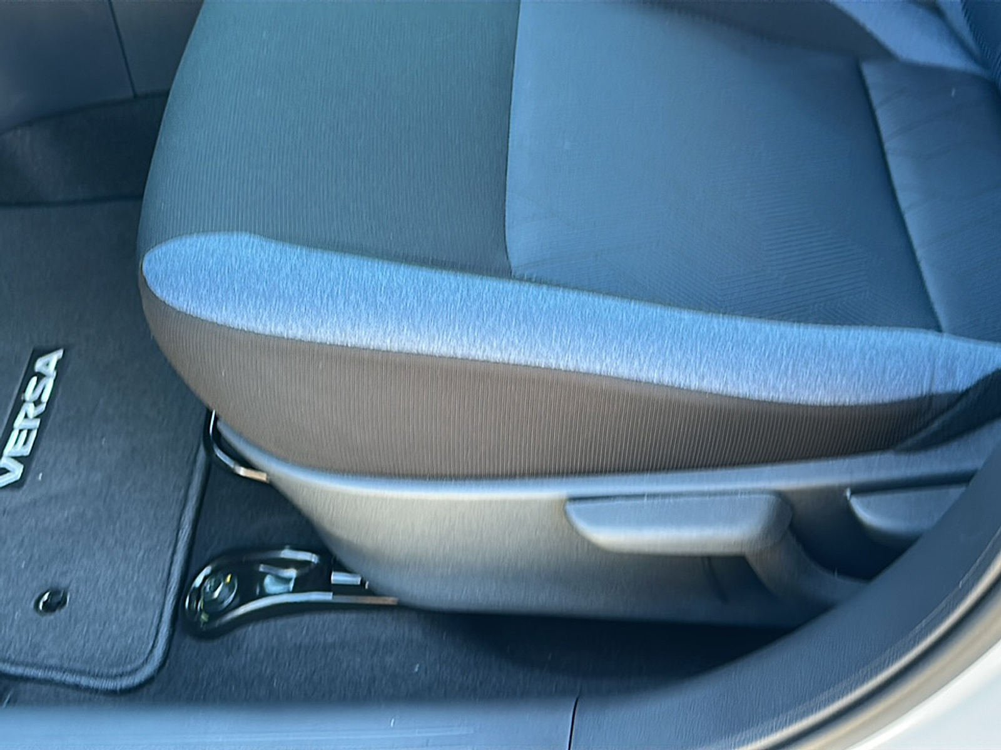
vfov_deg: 38.7
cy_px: 375
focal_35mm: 37
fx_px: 1070
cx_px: 500
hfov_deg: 50.1
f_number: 1.78
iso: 80
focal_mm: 6.86
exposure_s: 1/40
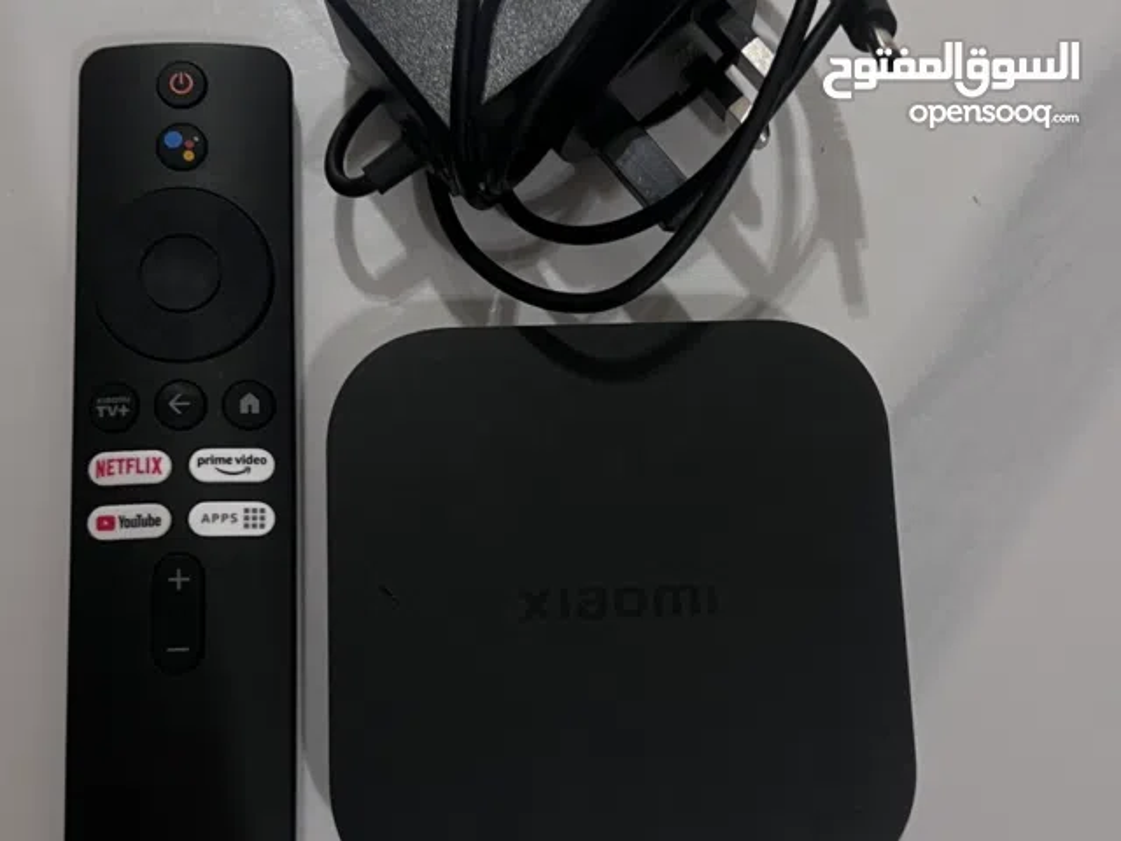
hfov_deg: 67.3
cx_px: 560
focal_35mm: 26
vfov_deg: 53.1
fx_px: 842
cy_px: 420
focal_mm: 5.7
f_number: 1.5
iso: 160
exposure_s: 1/50
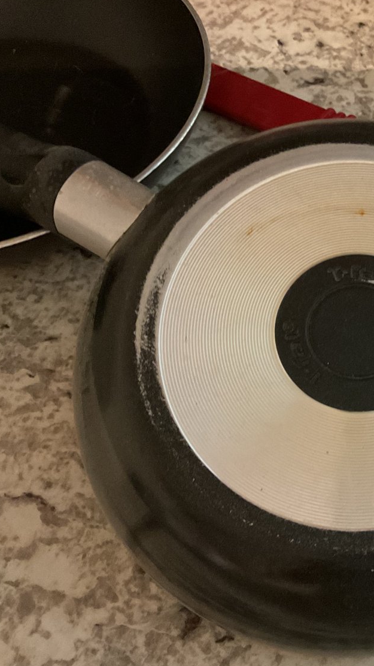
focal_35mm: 43
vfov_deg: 47.4
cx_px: 411
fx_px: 759
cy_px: 332
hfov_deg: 25.7
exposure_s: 1/30
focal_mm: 3
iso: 250
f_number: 1.8
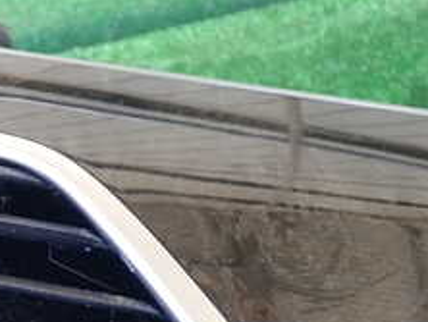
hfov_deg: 22.8
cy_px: 214
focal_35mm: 81
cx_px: -39
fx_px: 1003
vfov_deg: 18.2
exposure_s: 1/40
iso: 200
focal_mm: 5.4
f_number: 2.3
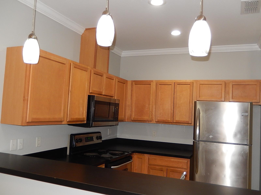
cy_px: 98
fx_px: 241
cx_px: 130
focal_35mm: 32
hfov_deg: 56.8
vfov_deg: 44.2
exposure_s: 1/30
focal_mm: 5.7
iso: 250
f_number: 3.8
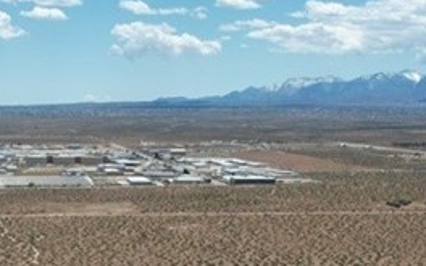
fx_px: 1010
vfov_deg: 14.6
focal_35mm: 87
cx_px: 45
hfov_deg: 23.2
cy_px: 301
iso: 100
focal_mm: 8.38
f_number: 2.8
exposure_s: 1/640
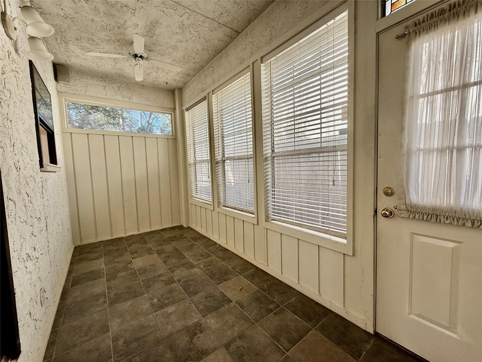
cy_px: 181
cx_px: 241
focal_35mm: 14
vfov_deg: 85.7
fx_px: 195
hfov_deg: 102.1
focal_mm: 2.22
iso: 100
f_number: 2.2
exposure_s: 1/120
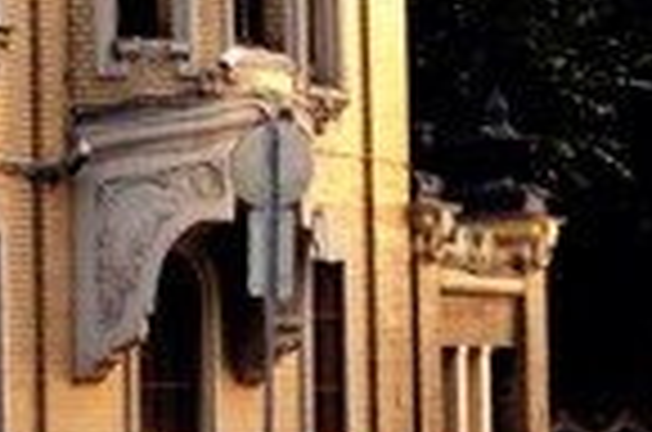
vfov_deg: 6.0
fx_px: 4030
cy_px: -461
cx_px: -1084
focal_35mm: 223
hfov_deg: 8.3
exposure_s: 1/250
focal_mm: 24
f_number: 4
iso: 640
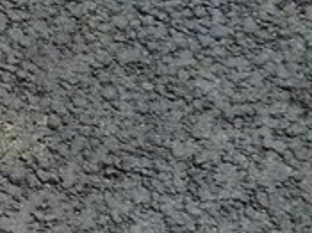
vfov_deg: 4.0
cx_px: -376
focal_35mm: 366
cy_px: 406
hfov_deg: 5.3
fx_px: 3297
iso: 80
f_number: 4.2
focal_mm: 13.7
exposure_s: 1/250
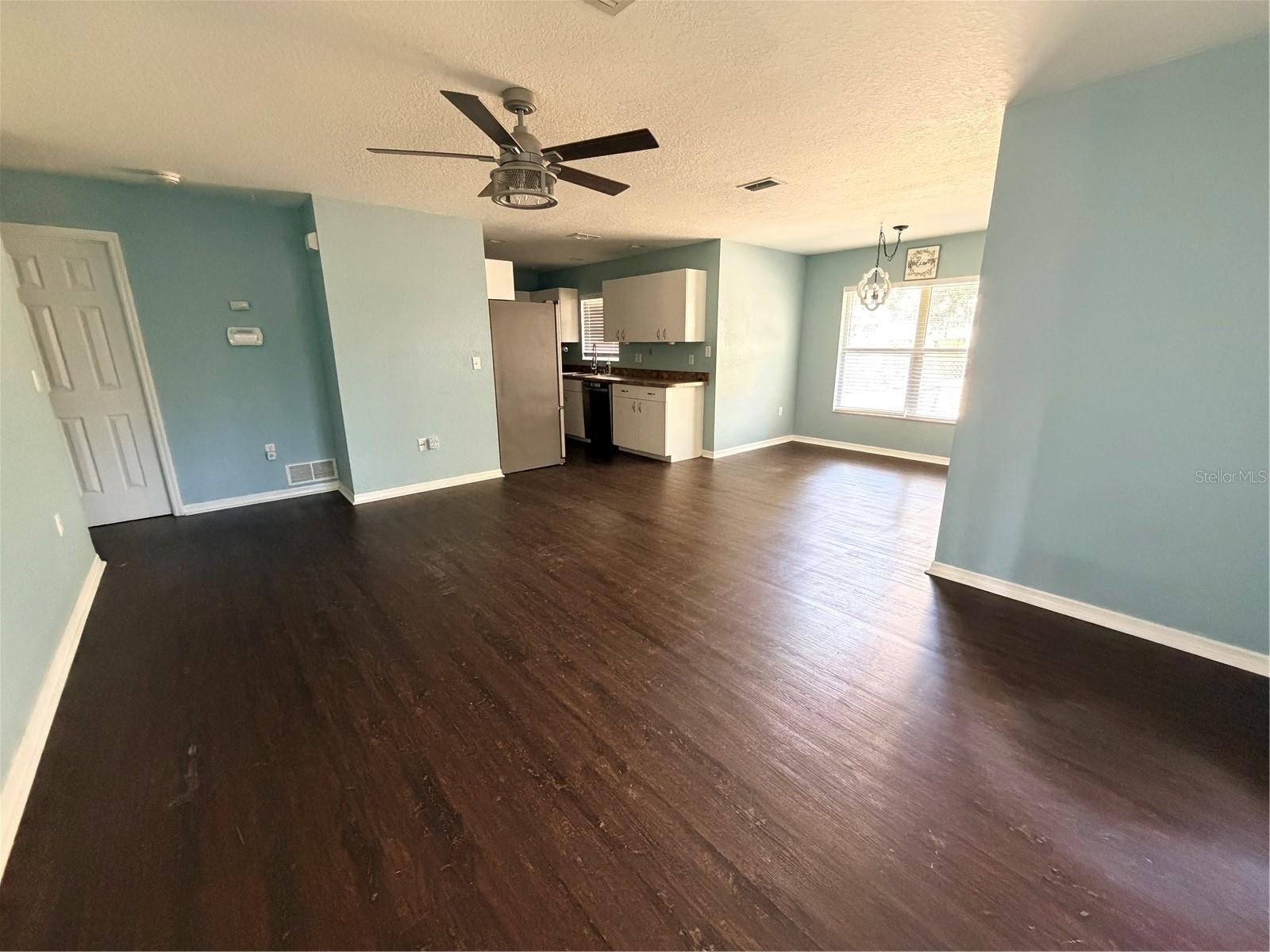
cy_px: 476
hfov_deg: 102.1
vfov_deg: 85.7
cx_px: 635
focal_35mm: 14
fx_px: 514
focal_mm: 2.22
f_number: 2.2
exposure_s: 1/60
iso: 800
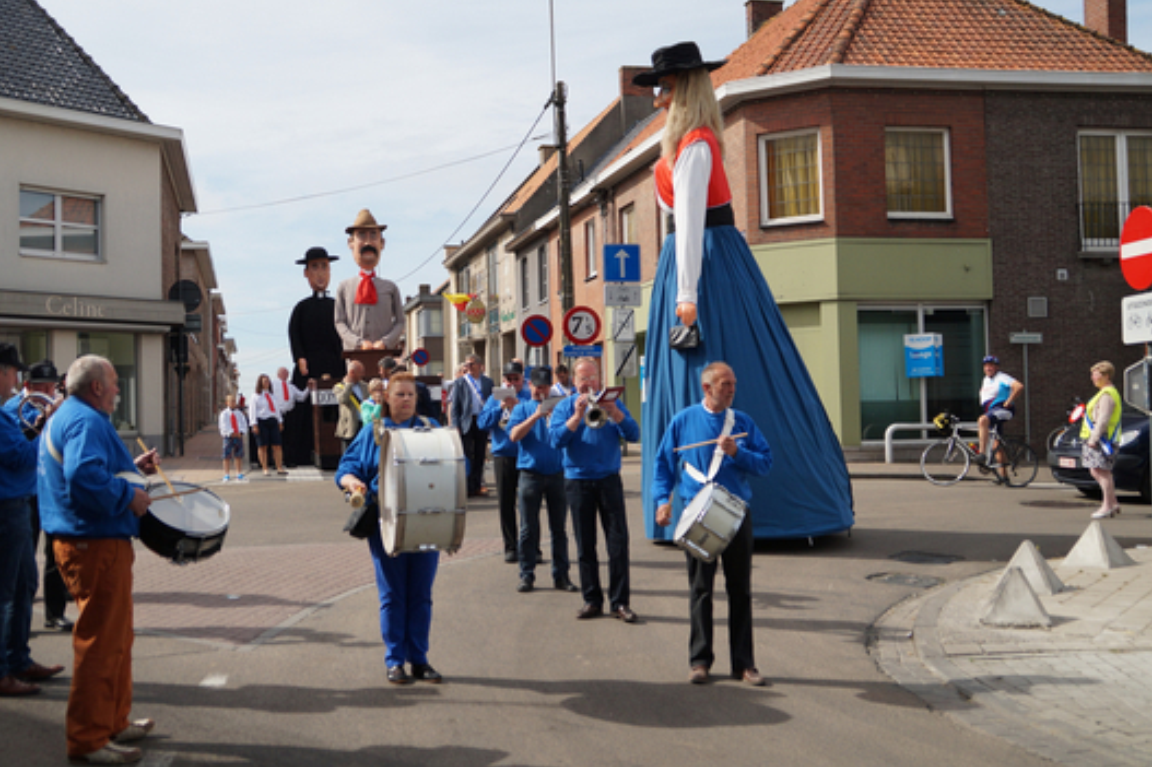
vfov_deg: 32.6
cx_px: 520
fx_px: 1312
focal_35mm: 41
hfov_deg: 47.4
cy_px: 363
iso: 250
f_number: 4
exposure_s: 1/2000
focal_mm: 24
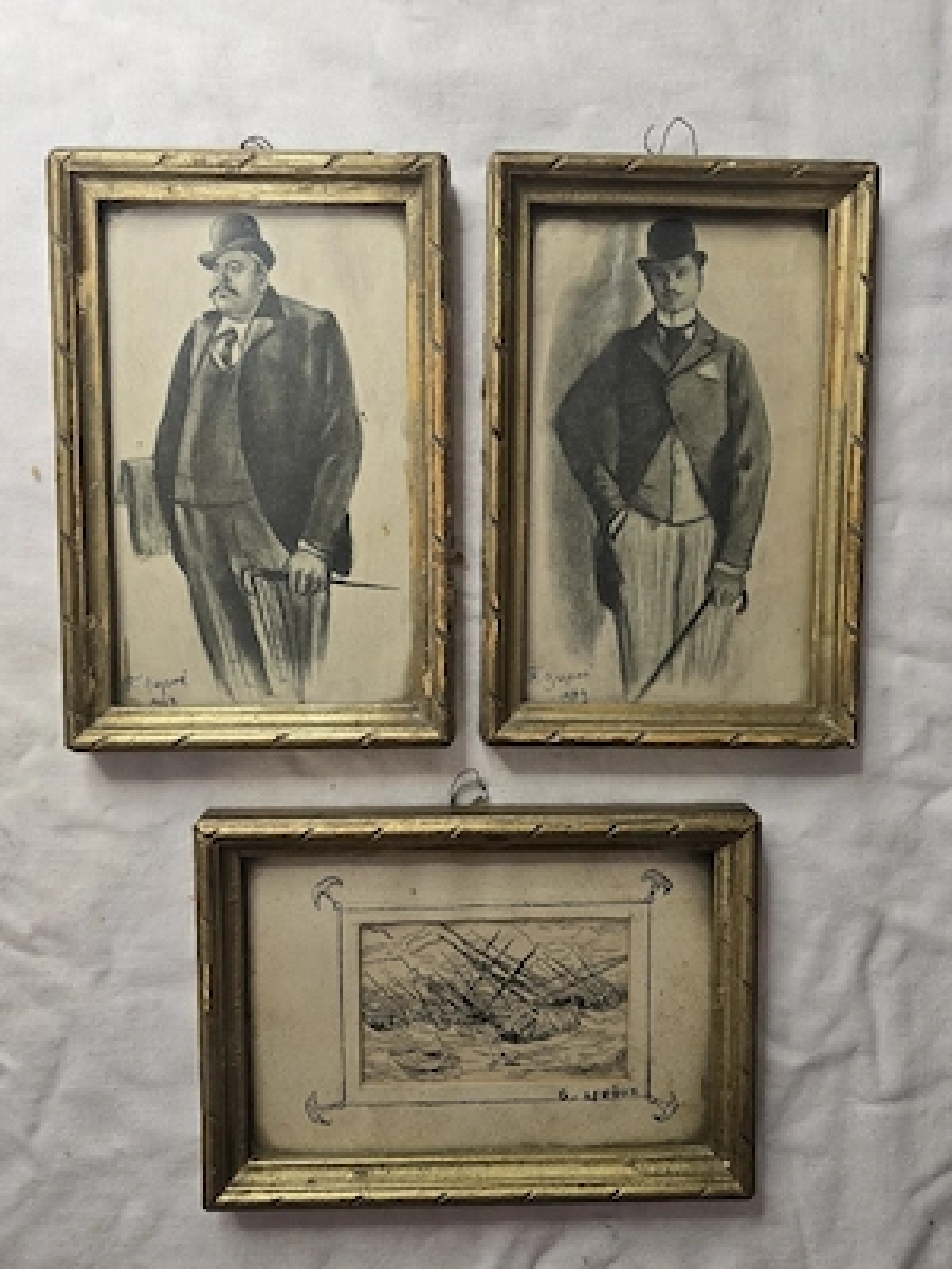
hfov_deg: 58.9
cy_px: 634
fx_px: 843
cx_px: 476
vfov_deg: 73.9
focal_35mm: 23
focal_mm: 6.3
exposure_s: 1/101
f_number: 1.7
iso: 400
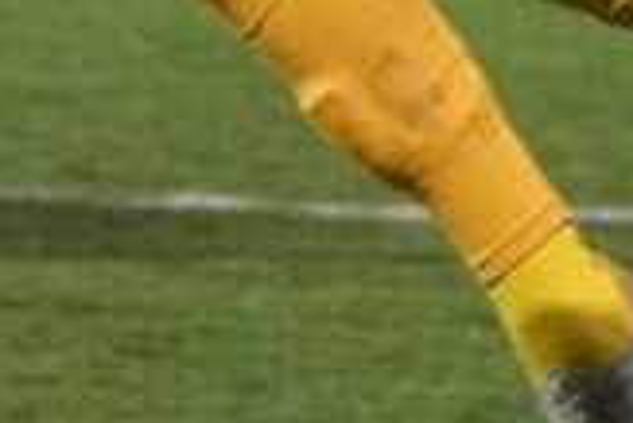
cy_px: -854
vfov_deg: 1.1
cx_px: -734
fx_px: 21241
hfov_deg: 1.7
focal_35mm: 1207
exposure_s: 1/1000
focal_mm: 123
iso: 10000
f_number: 5
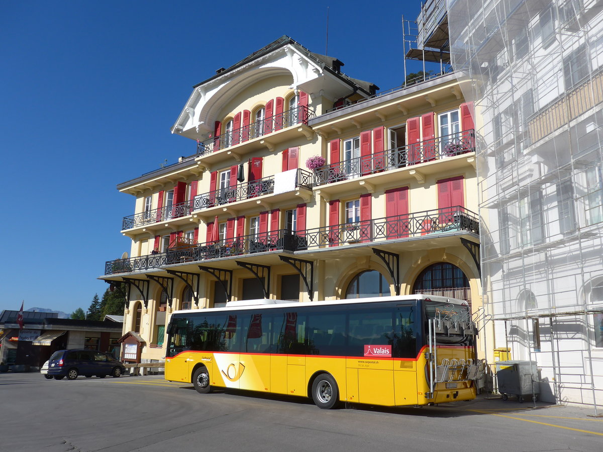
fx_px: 505
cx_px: 302
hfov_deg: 61.7
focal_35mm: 29
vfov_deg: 48.2
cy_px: 226
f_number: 3.2
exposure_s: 1/2000
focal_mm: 6
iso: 80
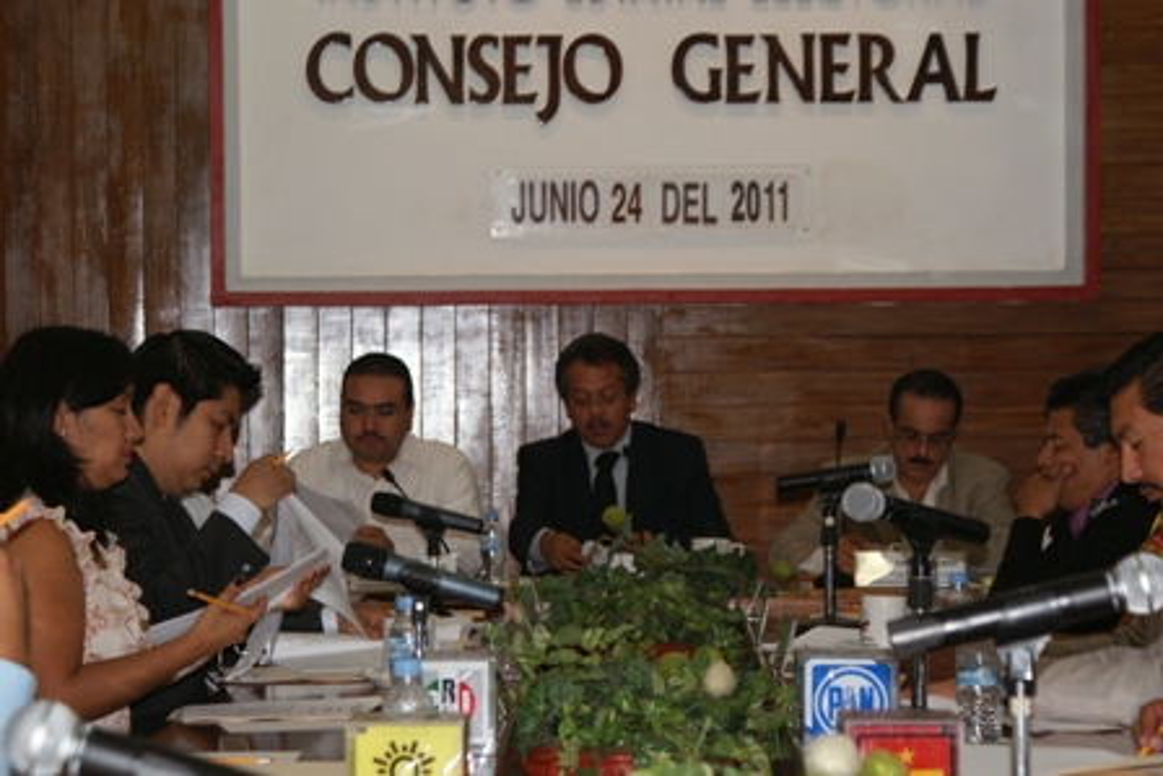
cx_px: 582
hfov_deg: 19.5
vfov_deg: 13.1
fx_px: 3393
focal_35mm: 105
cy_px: 388
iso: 400
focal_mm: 70
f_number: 5.6
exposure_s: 1/125
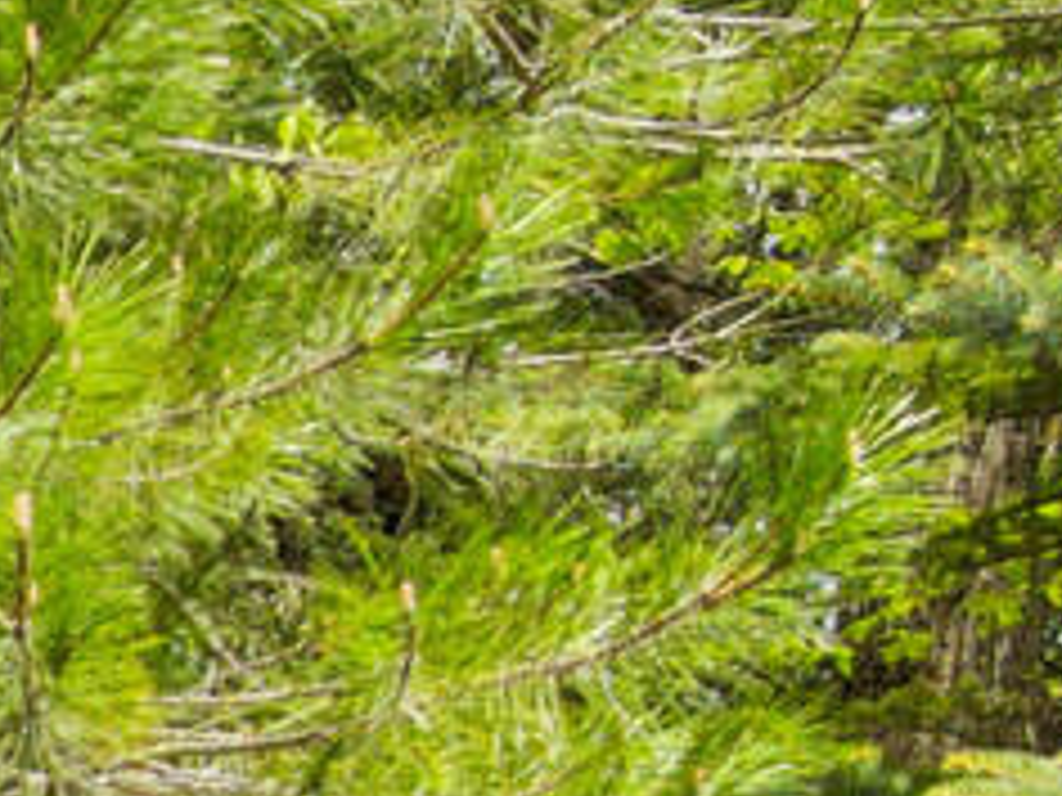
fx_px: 5001
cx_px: -1822
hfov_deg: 10.0
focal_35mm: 163
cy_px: 1668
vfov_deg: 8.6
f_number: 2.8
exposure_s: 1/400
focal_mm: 4.5
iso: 200
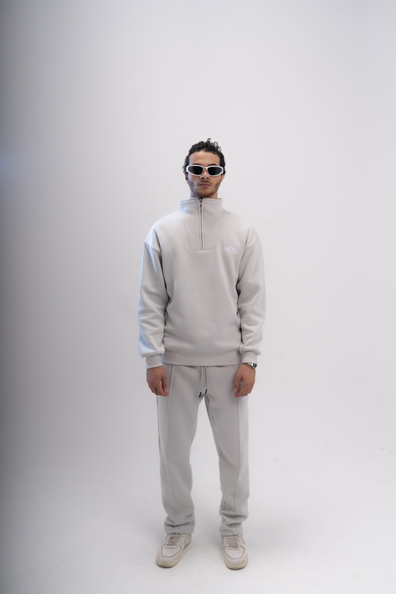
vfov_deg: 54.4
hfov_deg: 37.9
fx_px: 577
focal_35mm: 35
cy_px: 297
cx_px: 198
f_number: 3.2
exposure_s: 1/250
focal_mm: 35
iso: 100
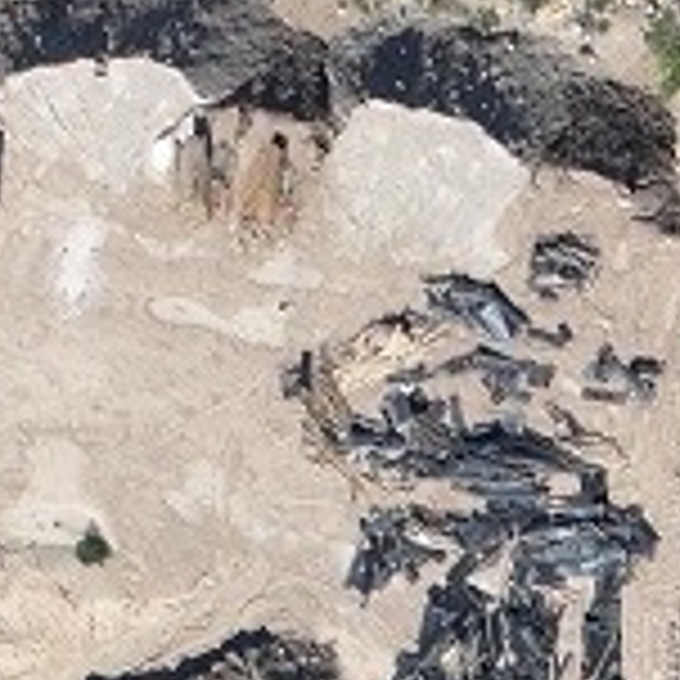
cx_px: 1945
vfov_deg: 7.0
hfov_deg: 7.4
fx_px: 4689
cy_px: 2330
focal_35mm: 211
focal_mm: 12.29
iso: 100
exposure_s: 1/1250
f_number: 2.8
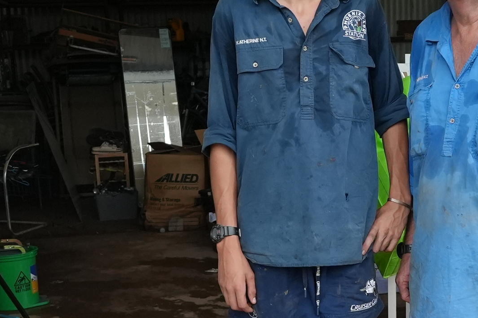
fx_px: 1062
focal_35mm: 80
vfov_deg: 16.8
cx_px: 375
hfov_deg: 25.0
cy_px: 296
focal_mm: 17
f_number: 4
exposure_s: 1/160
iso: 1600
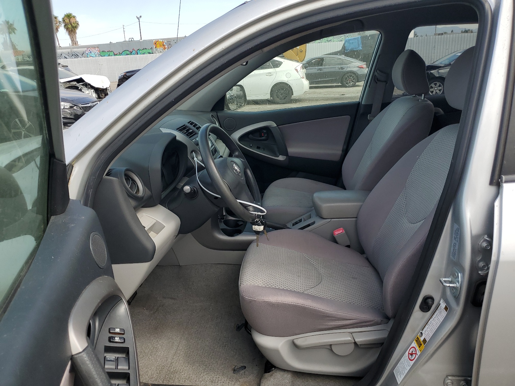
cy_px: 193
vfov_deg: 53.1
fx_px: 387
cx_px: 258
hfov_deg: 67.3
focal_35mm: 26
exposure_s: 1/1429
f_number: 1.5
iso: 50
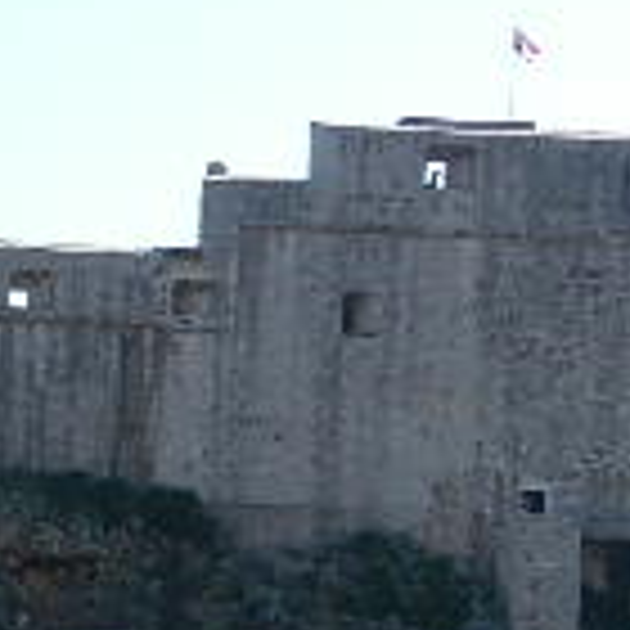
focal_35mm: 154
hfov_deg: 10.8
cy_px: 1053
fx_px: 3171
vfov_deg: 10.8
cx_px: -374
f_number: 4
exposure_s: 1/1000
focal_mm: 6.9
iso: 160
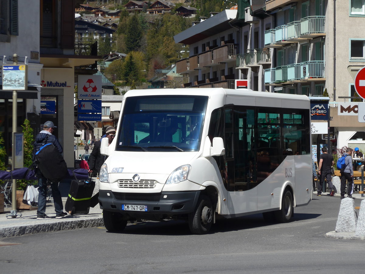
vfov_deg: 12.0
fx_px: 1307
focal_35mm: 124
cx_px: 182
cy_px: 137
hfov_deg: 15.9
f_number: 5.2
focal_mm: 24.3
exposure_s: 1/640
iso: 80
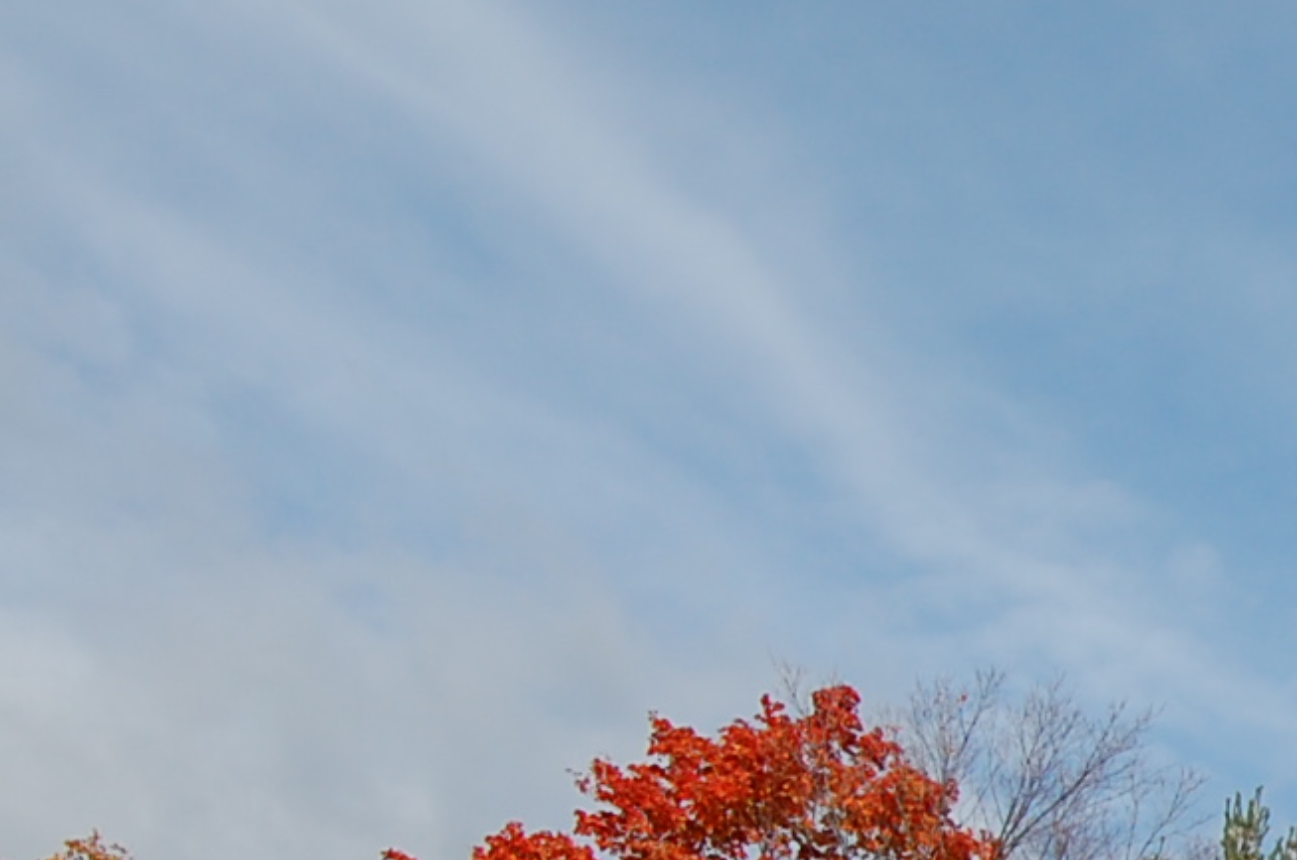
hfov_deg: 16.5
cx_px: 1911
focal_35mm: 114
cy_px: 1021
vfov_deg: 11.7
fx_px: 4100
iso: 200
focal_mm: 22
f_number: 10
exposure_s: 1/400
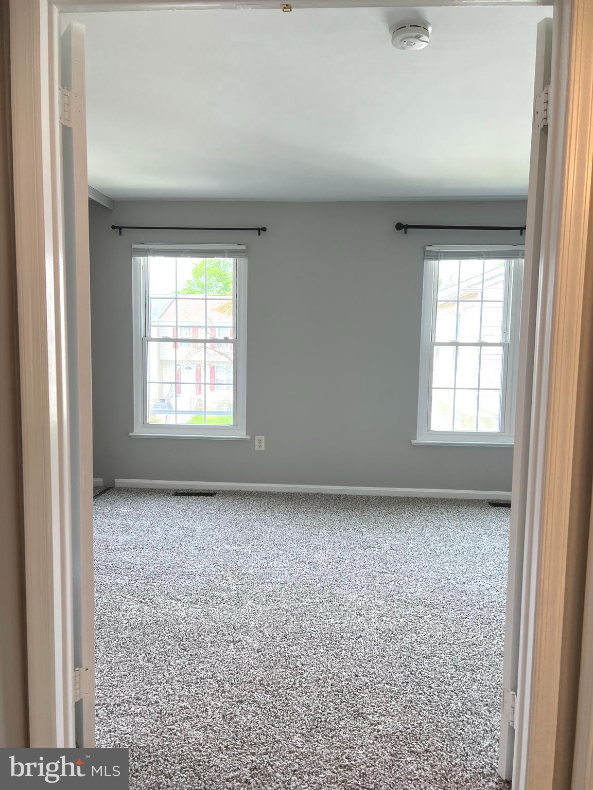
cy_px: 395
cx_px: 296
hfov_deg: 53.1
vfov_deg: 67.3
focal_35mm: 26
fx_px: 594
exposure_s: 1/163
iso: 50
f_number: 1.5
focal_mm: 5.7
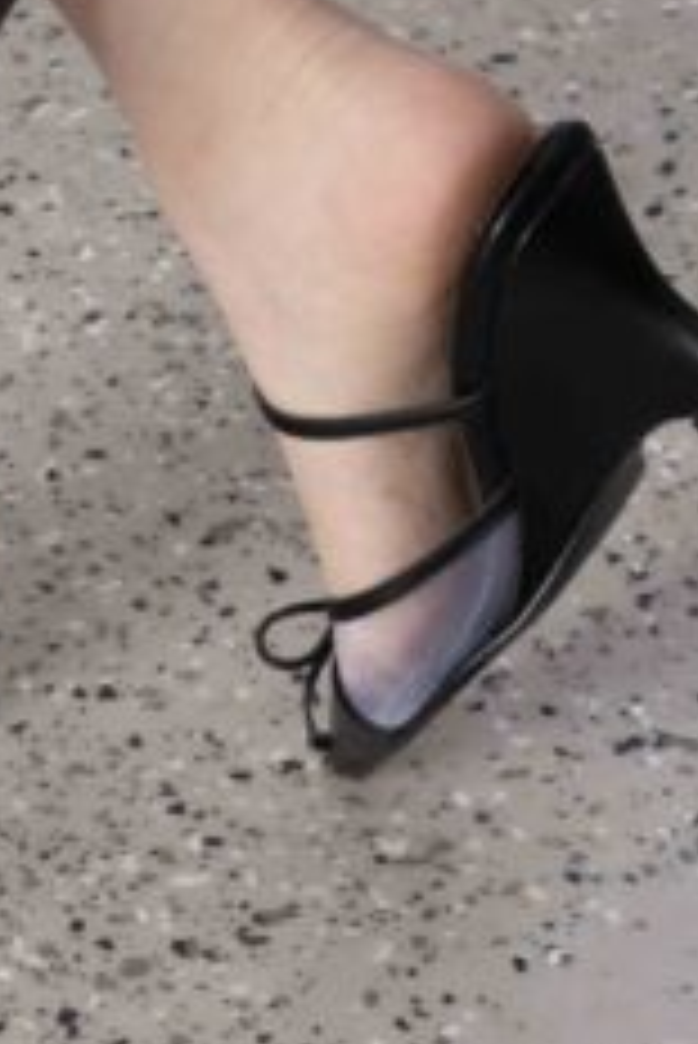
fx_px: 6301
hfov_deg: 6.3
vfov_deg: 9.5
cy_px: 270
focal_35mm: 217
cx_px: -95
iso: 160
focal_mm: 56
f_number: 10
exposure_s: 1/125
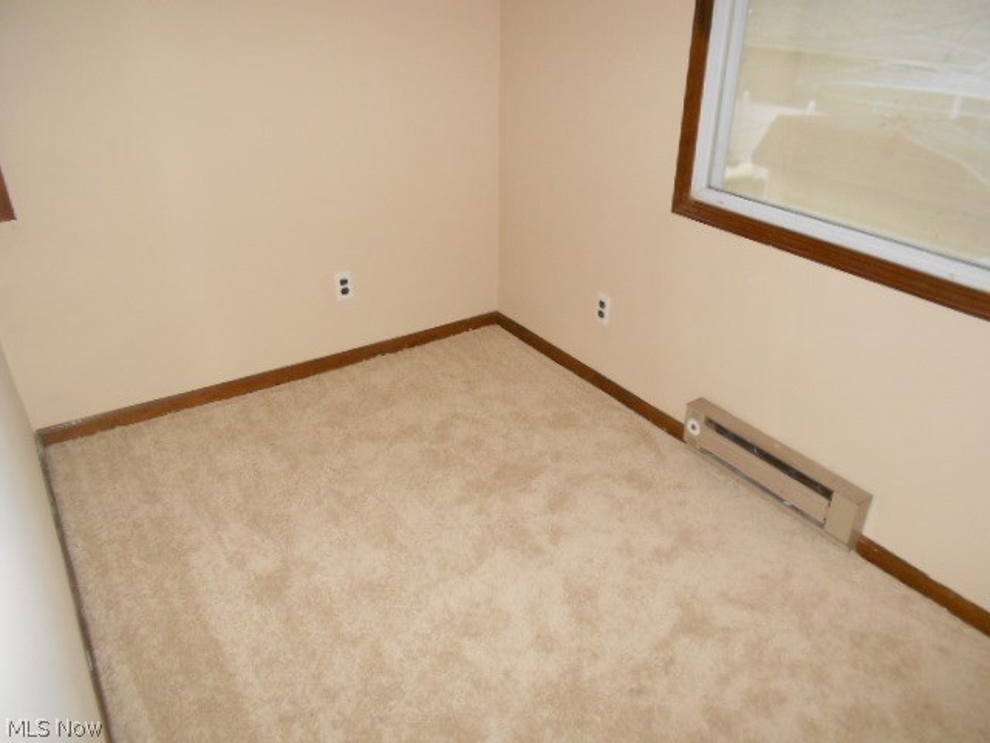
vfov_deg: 53.1
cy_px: 372
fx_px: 744
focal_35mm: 26
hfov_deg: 67.3
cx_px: 495
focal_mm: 4.6
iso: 320
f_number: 3.2
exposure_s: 1/25
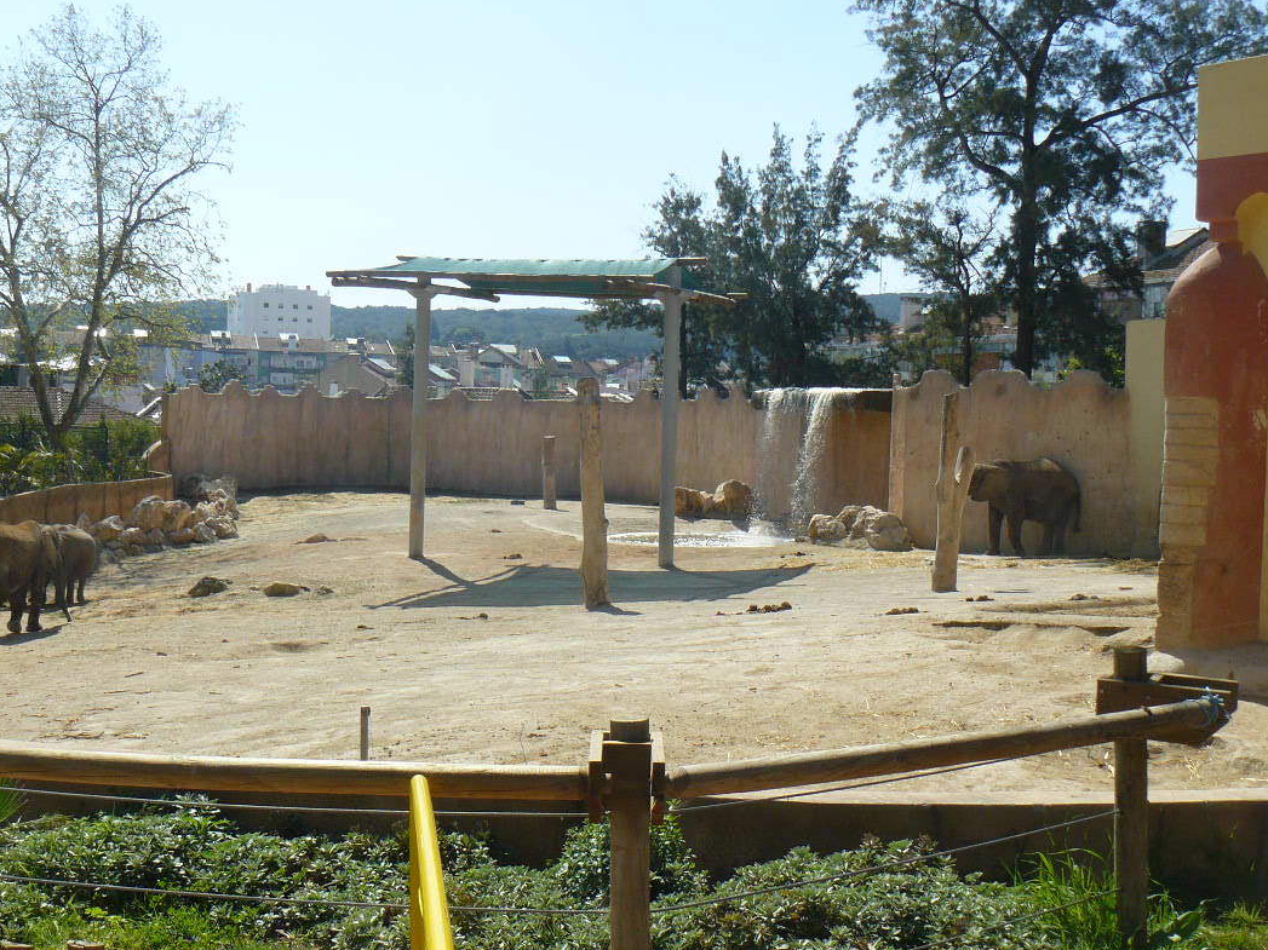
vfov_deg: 32.9
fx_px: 1612
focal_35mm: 44
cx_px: 511
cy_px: 460
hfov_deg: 42.8
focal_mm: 6
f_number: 5.6
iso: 100
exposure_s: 1/400
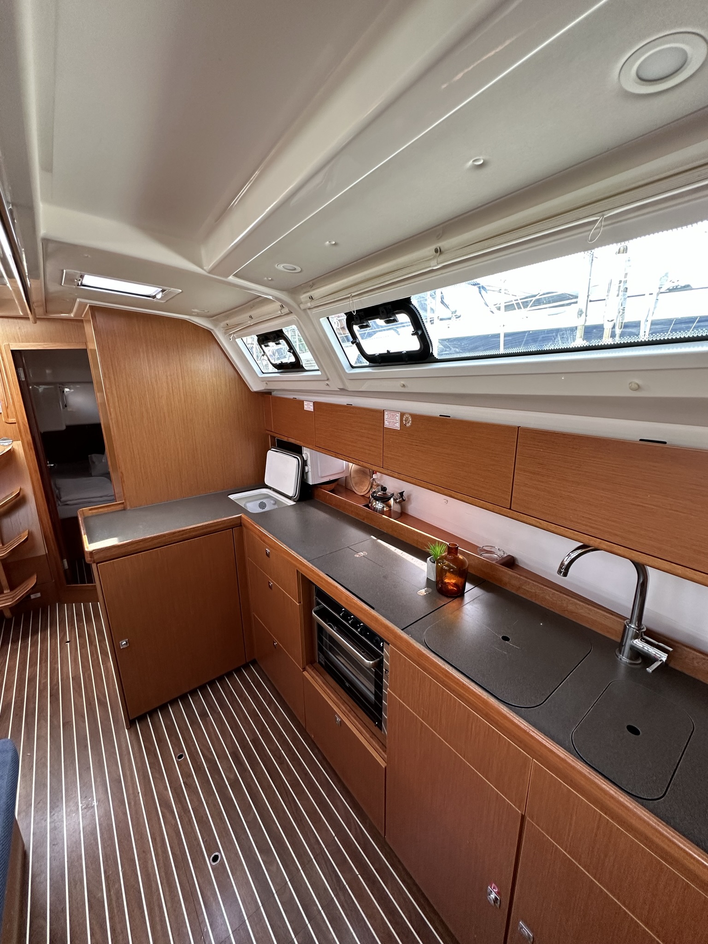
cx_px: 354
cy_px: 472
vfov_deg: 102.1
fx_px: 382
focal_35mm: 14
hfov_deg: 85.7
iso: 160
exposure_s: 1/99
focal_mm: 2.22
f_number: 2.2
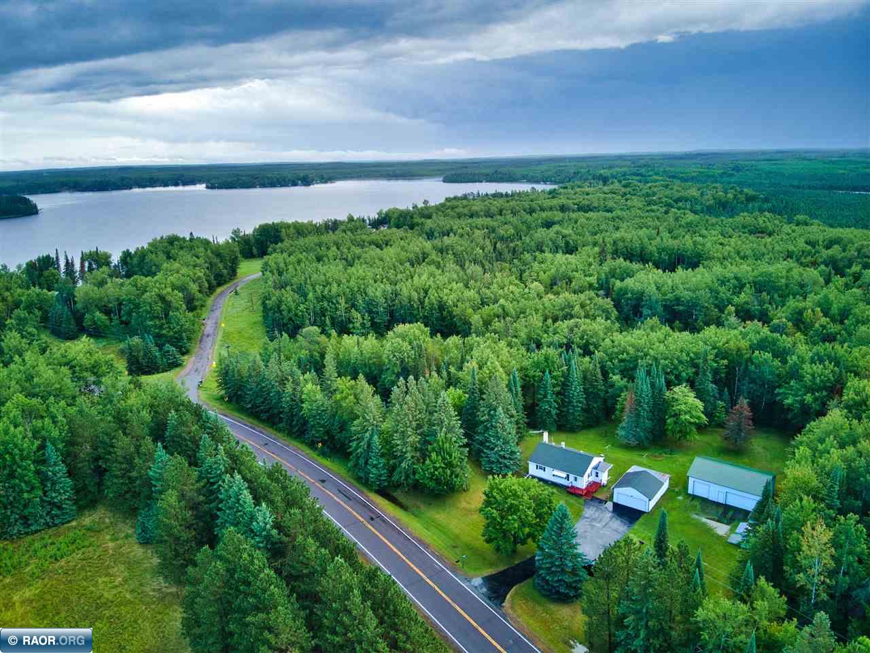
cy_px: 326
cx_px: 435
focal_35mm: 24
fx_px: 603
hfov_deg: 71.6
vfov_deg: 56.8
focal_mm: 4.5
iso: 100
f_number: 2.8
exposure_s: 1/180
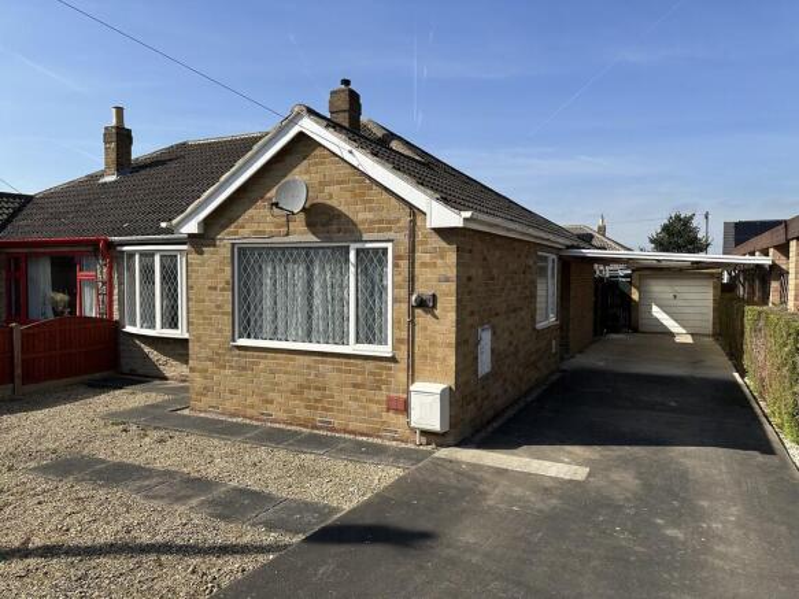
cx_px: 400
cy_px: 300
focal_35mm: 24
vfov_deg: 56.8
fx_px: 554
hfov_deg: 71.6
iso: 80
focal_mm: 6.86
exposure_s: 1/4348
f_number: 1.78
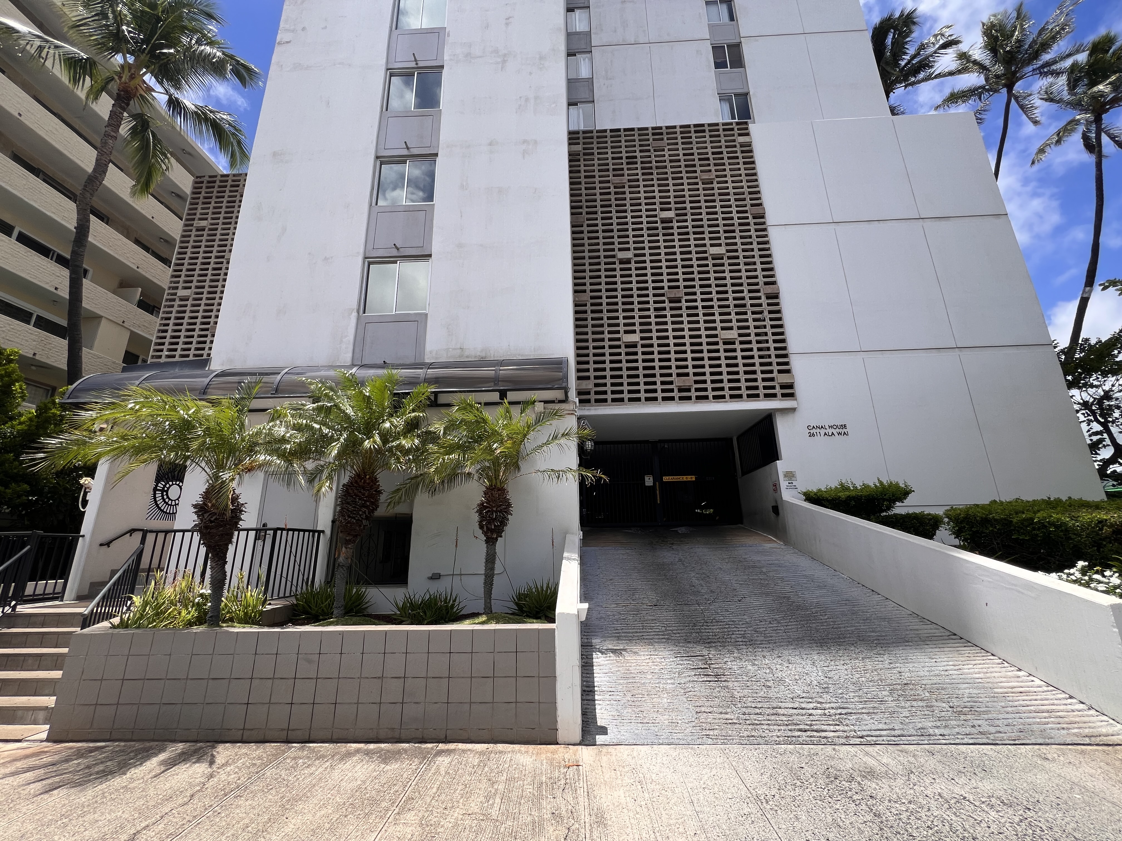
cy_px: 420
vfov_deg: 89.9
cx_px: 561
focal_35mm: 13
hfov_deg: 106.2
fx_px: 421
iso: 32
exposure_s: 1/960
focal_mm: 1.57
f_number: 1.8
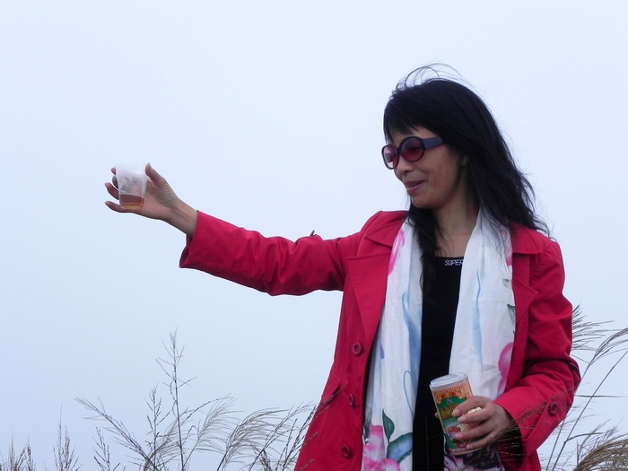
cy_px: 236
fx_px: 1197
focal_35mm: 66
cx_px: 314
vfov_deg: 22.3
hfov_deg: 29.4
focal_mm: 11.8
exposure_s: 1/506
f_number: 7.1
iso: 160
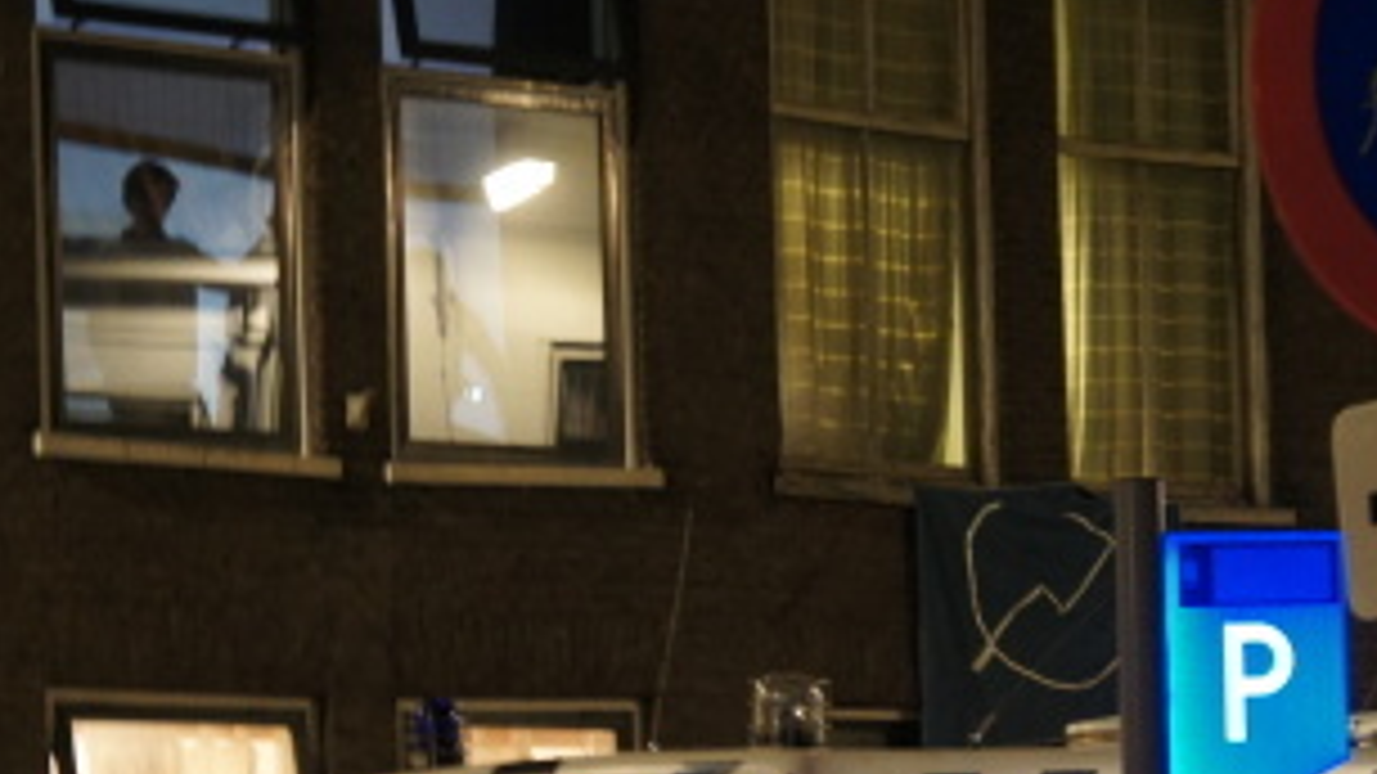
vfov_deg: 8.0
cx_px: 963
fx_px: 5512
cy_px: 684
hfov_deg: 14.2
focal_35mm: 151
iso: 1600
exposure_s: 1/3
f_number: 5
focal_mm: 46
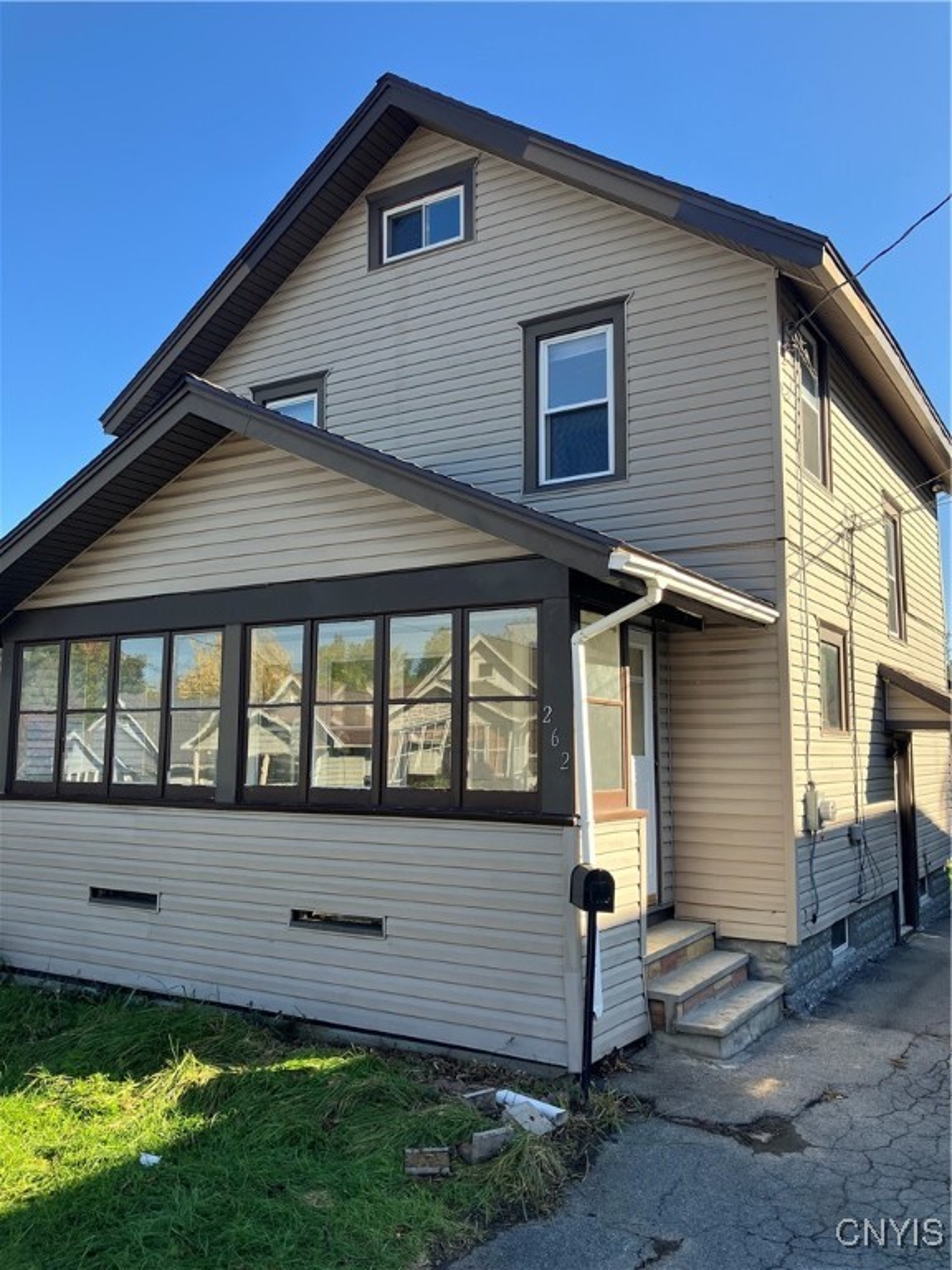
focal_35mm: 28
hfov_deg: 49.7
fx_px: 1027
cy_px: 635
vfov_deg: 63.4
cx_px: 476
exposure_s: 1/454
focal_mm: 3.99
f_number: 1.8
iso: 32
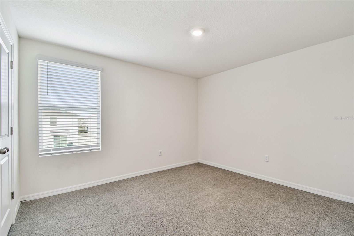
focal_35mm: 15
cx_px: 177
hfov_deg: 100.4
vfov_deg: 77.3
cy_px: 118
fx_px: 147
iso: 100
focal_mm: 10
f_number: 7.1
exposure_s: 1/20
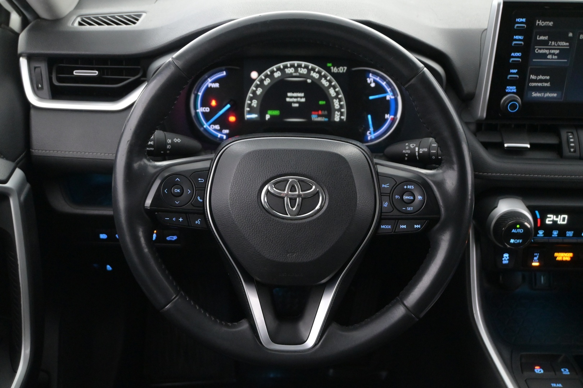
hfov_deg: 46.4
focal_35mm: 42
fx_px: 680
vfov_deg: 31.9
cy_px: 194
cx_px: 292
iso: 4500
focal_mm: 28
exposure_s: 1/50
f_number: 4.5
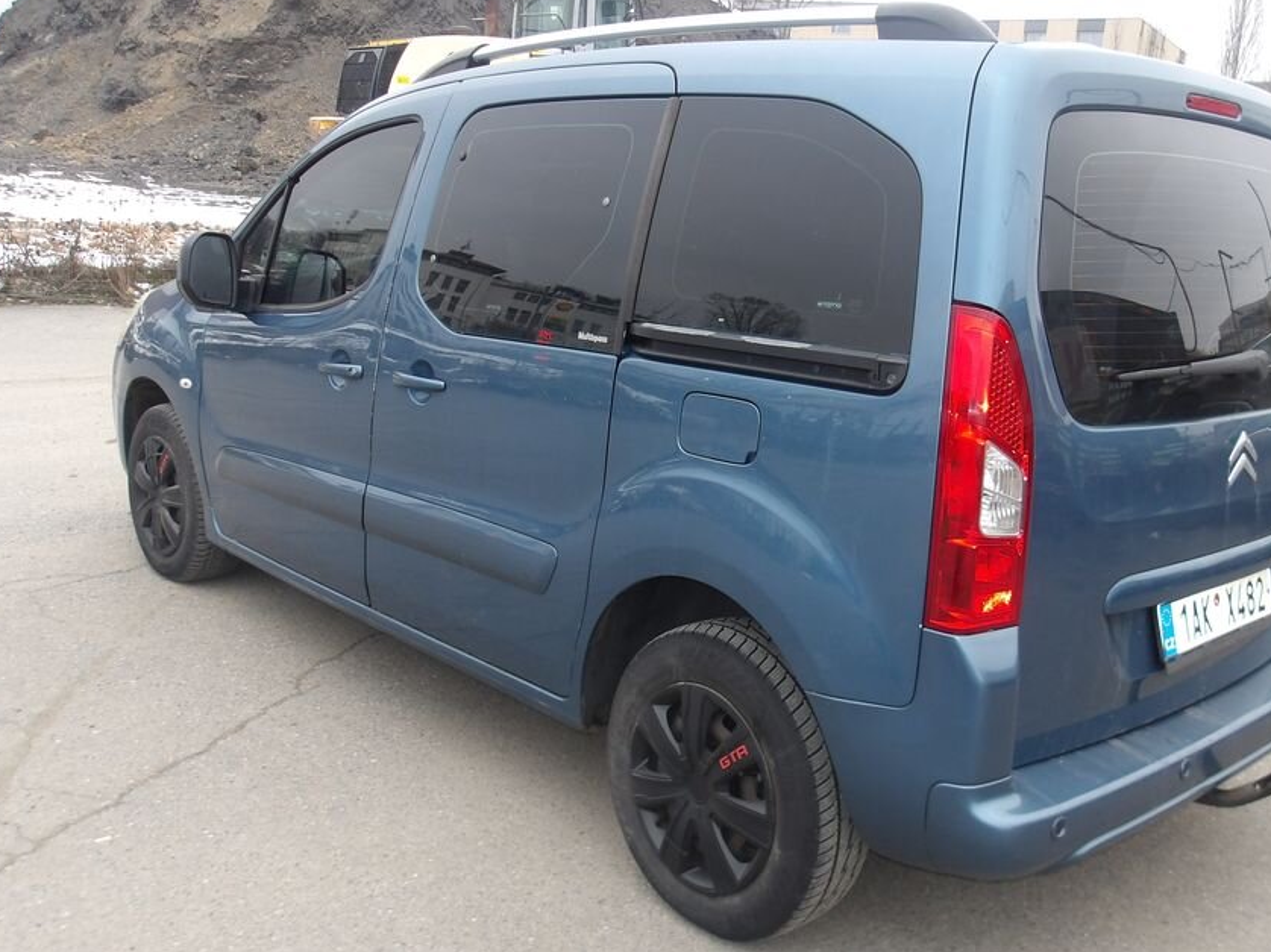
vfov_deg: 42.9
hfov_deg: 55.0
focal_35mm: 33
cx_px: 757
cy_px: 437
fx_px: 1211
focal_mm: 4.9
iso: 100
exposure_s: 1/43
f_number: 3
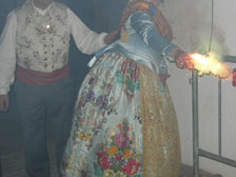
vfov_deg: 21.5
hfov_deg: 28.2
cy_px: 51
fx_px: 464
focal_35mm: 68
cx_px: 170
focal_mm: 7.8
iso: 64
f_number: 2.8
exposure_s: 1/60.1
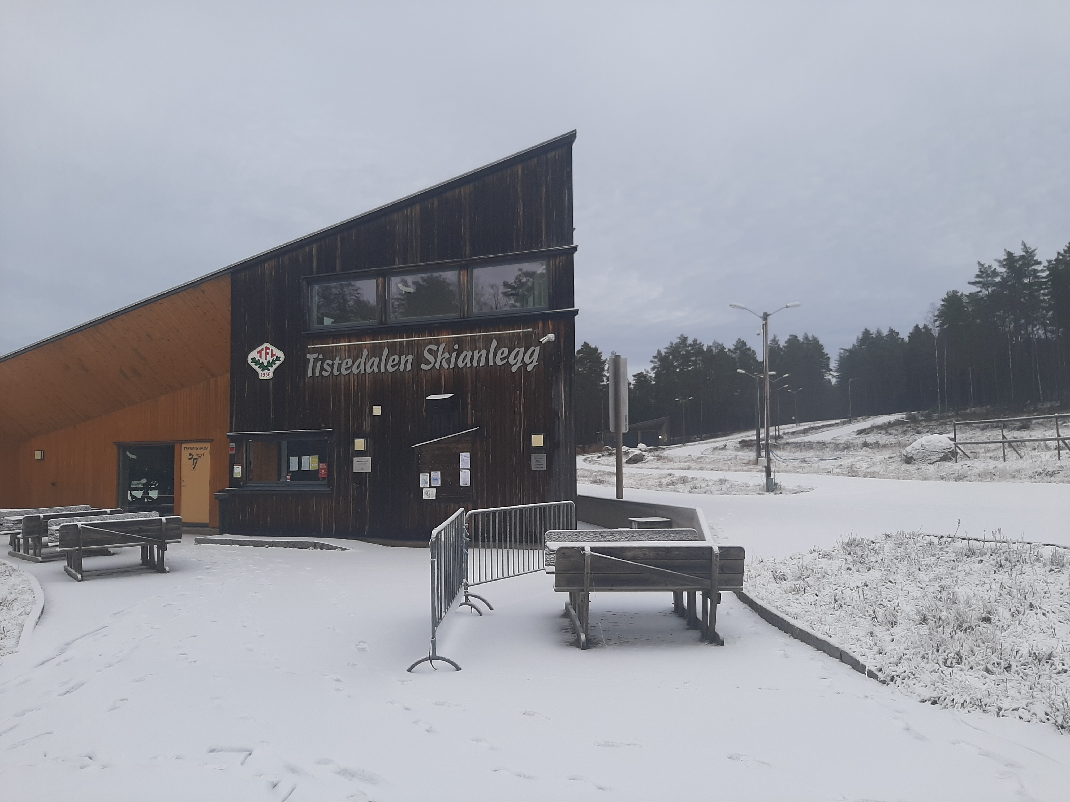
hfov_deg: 67.3
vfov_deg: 53.1
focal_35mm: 26
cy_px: 401
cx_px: 535
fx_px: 804
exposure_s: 1/178
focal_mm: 3.93
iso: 40
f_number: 1.7
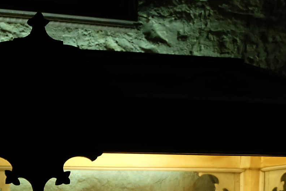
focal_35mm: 73
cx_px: -1
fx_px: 580
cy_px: 245
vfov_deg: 17.6
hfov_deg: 26.2
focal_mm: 16
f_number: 3.5
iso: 800
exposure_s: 1/40
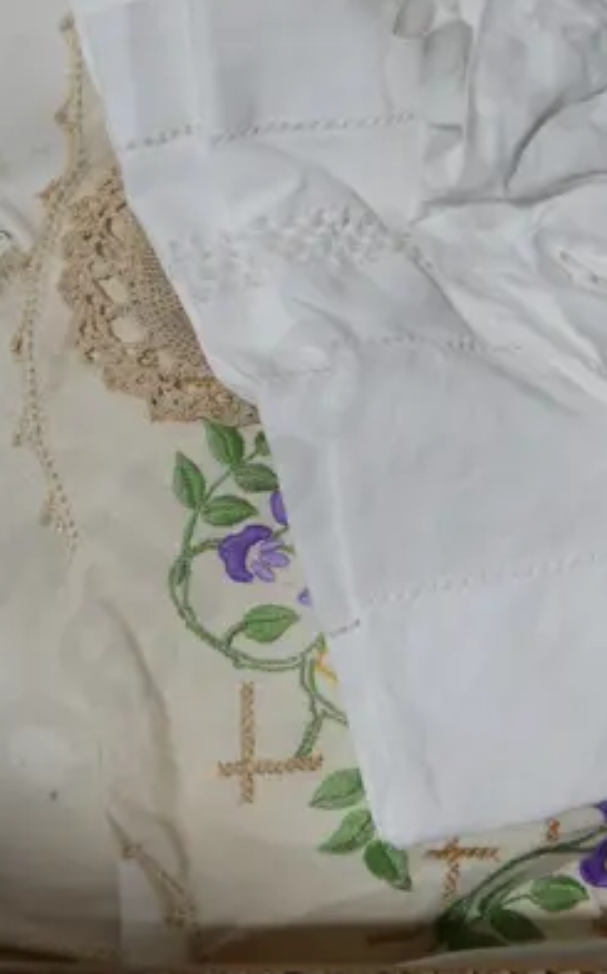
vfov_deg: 24.7
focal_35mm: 83
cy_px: 255
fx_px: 2201
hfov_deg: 15.7
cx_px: 413
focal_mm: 15
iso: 200
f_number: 4
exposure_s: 1/125
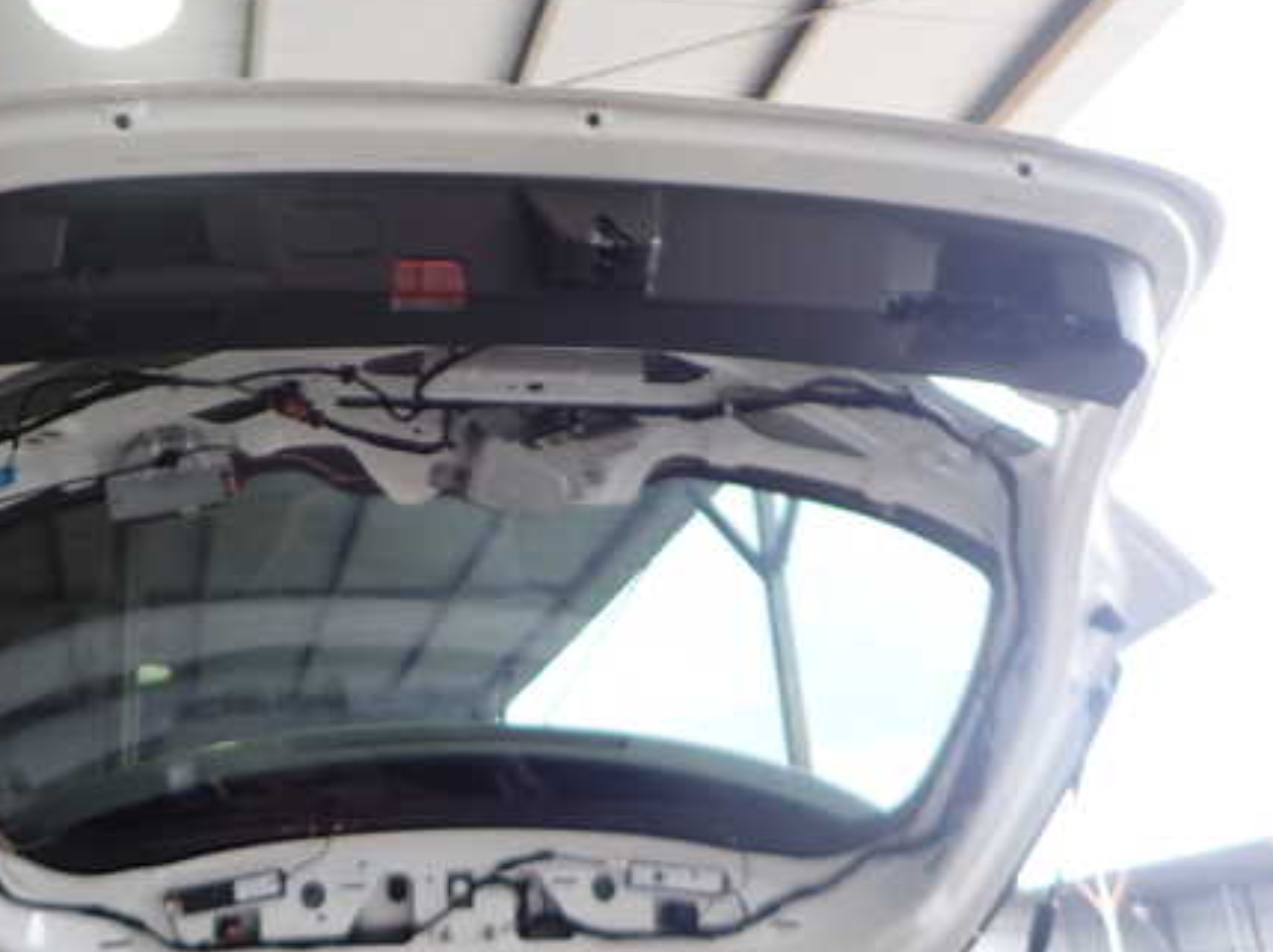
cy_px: 578
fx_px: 1286
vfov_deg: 40.4
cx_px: 436
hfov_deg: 51.8
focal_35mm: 35
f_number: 2
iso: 200
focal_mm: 4.5
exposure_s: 1/100
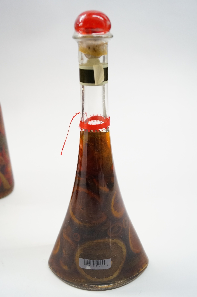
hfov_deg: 39.8
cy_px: 148
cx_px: 98
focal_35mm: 33
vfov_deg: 57.3
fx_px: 272
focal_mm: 22
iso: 1250
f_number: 4
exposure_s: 1/60
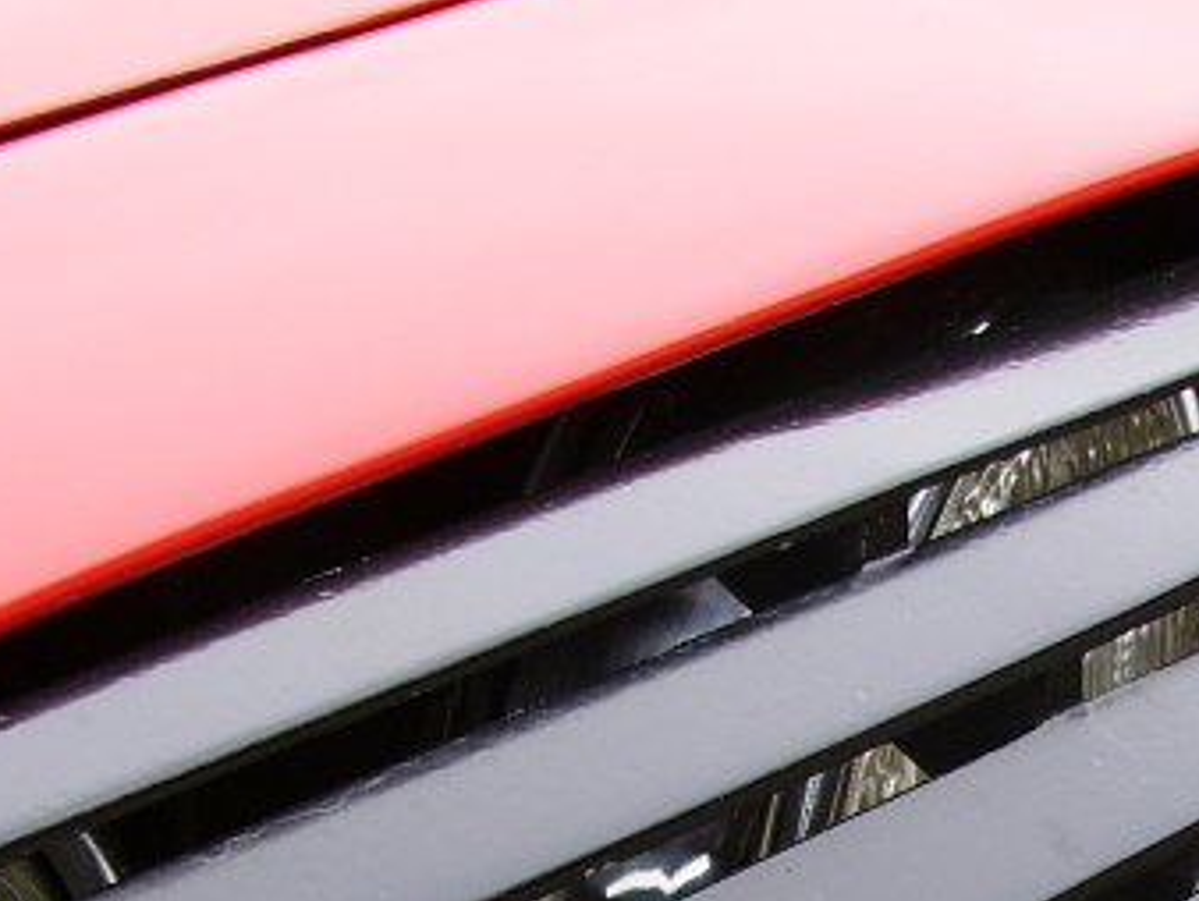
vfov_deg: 13.1
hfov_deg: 18.0
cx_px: 805
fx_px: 3778
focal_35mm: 109
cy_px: 1163
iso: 50
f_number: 3.3
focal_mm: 6
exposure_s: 1/100
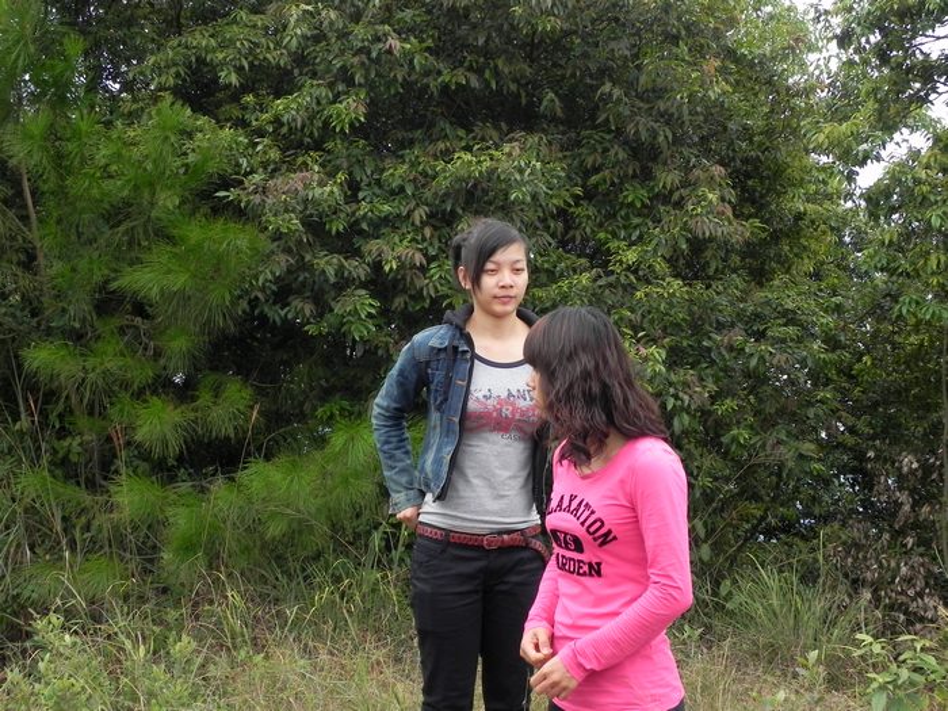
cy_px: 356
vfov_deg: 28.0
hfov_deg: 36.8
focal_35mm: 52
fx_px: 1424
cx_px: 474
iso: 160
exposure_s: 1/198
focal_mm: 9.2
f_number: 5
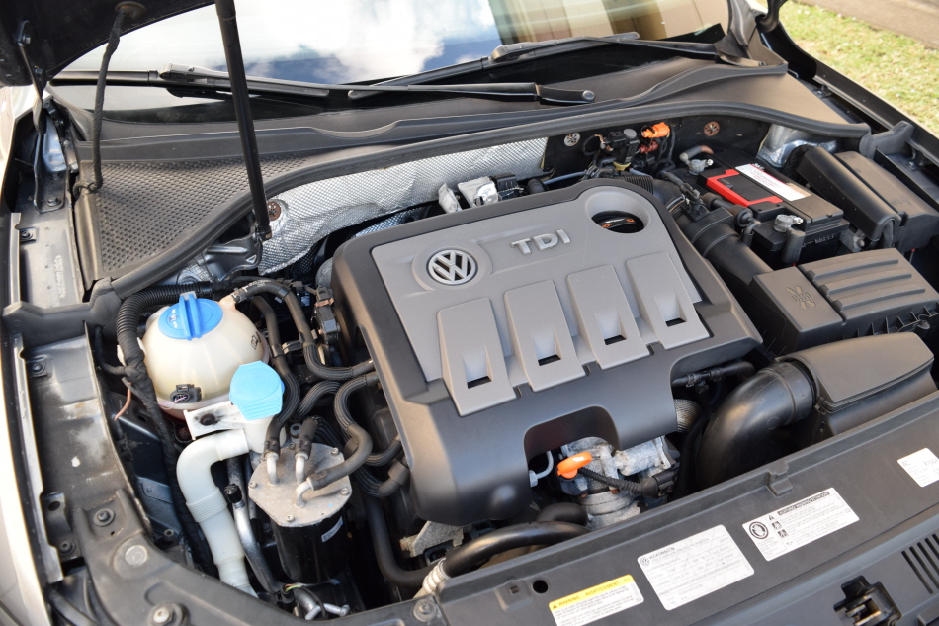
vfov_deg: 47.9
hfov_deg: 67.4
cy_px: 313
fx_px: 704
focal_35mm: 27
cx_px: 470
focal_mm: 18
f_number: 5
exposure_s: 1/100
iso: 400
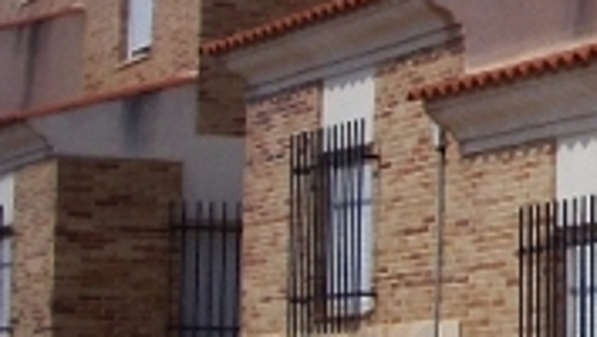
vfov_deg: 6.3
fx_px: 3074
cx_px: 1147
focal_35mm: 194
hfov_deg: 10.3
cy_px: -5
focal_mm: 6.3
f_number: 5.6
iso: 80
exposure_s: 1/500
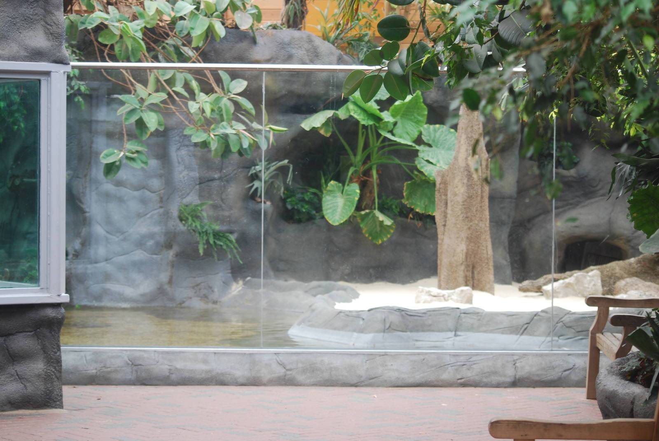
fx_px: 1924
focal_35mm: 105
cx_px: 330
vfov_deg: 13.1
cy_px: 220
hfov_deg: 19.4
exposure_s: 1/125
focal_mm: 70
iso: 250
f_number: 4
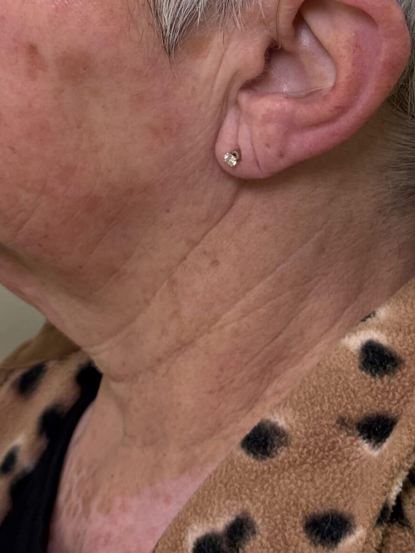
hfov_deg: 14.3
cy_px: 17
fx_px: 1646
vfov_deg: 18.6
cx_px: 127
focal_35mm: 103
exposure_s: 1/120
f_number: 1.78
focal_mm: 6.76
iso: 100
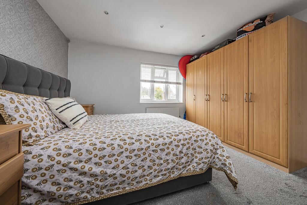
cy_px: 102
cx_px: 154
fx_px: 102
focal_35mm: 12
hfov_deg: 112.6
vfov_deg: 90.0
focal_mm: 12
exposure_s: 1/10
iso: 320
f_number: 9
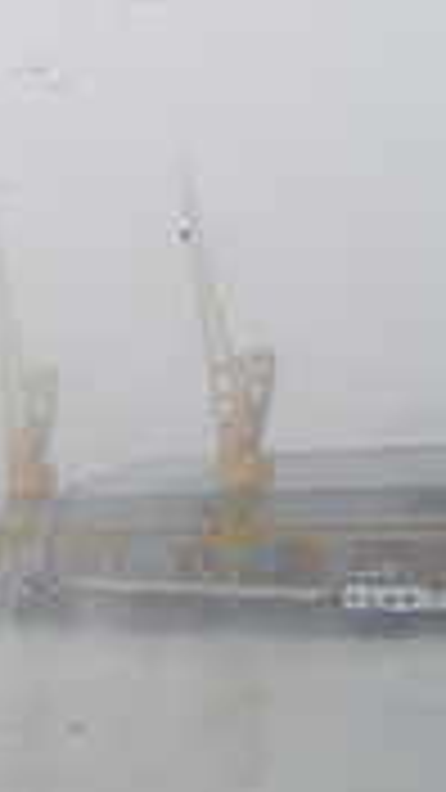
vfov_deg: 11.0
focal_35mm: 195
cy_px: 518
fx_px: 4100
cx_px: -5
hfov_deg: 6.2
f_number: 8
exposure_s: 1/200
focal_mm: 78
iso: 800
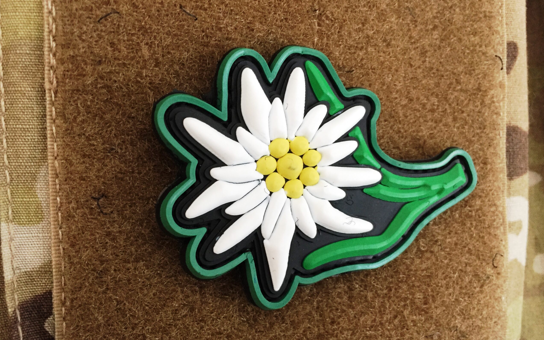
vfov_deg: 40.5
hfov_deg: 61.2
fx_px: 460
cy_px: 198
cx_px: 274
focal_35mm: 31
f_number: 2.2
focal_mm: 4.15
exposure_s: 1/33
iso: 200
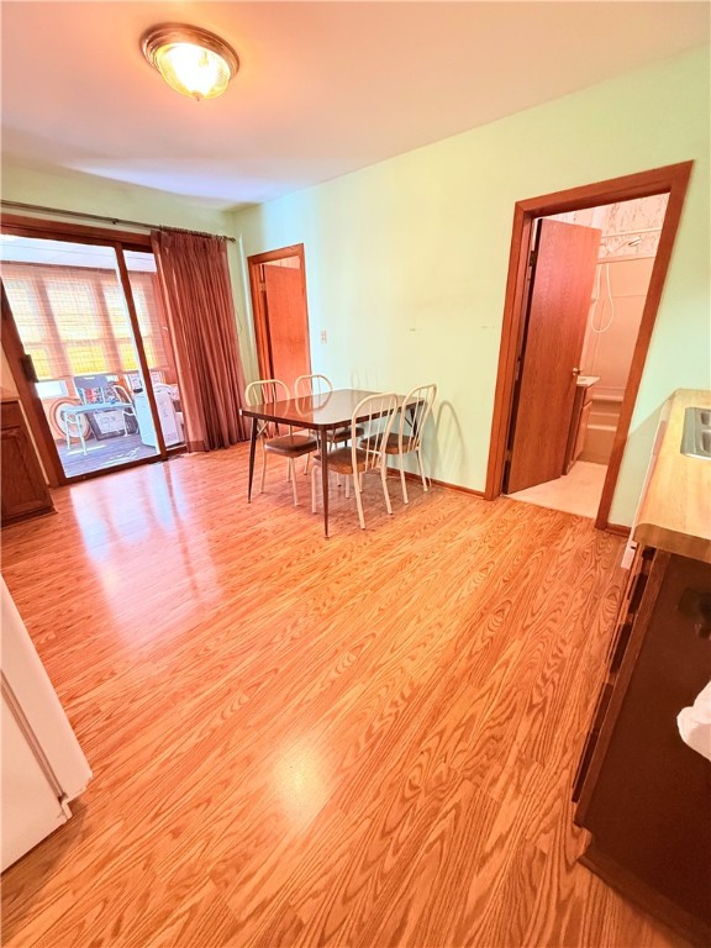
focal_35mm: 14
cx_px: 356
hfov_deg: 85.7
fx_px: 383
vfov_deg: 102.1
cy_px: 474
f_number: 2.2
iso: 640
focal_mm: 2.22
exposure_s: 1/60
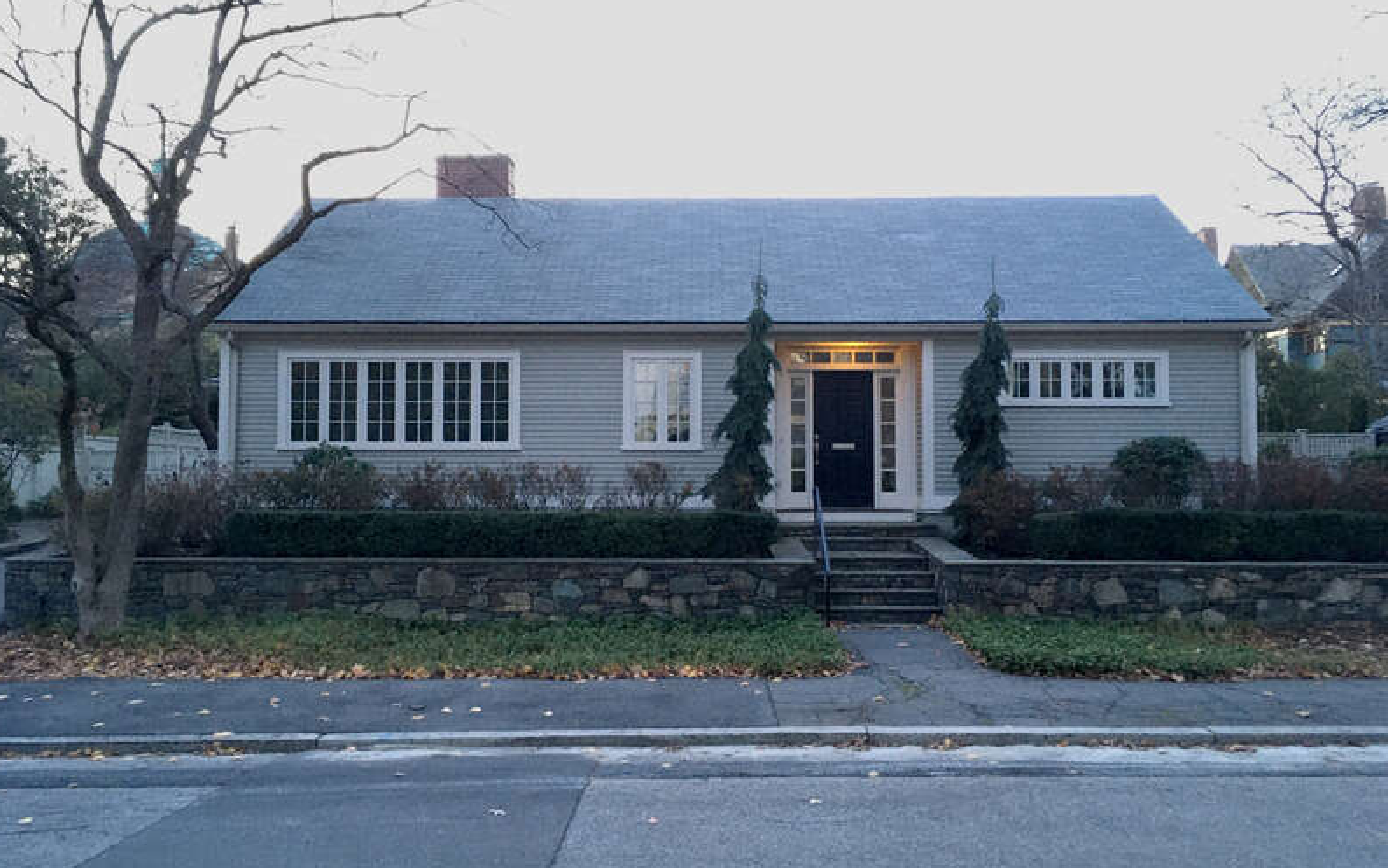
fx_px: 1173
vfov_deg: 40.6
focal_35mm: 31
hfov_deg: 61.2
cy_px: 446
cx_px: 693
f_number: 2.2
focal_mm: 4.15
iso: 200
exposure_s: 1/30
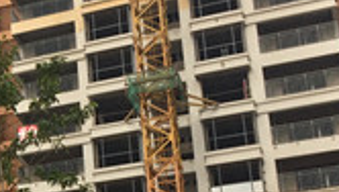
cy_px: 198
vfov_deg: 10.6
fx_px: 1026
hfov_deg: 17.0
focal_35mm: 114
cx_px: -167
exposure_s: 1/774
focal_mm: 4.15
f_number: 2.2
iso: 32
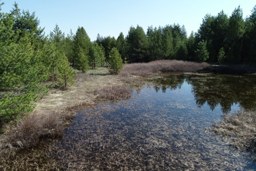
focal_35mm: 24
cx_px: 128
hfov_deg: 73.7
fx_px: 171
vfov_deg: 53.1
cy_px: 86
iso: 100
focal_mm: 8.8
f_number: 5
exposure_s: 1/320
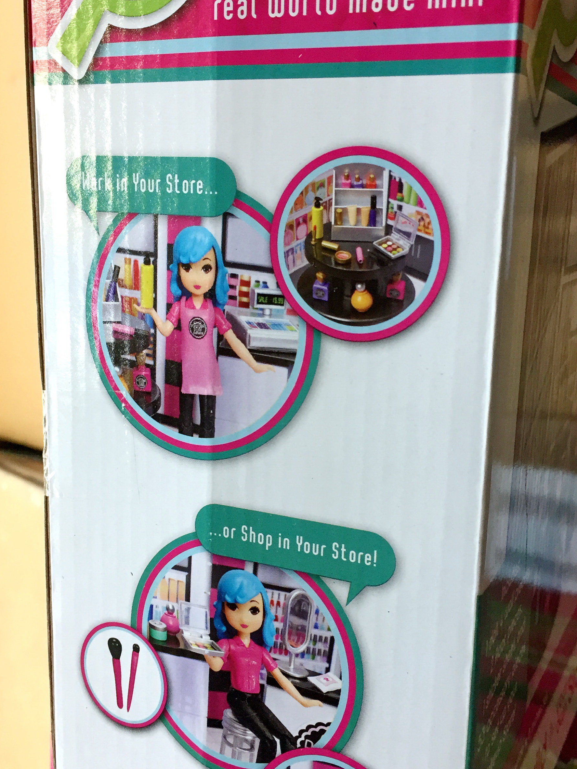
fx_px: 889
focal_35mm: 40
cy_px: 399
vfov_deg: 46.8
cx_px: 303
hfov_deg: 36.0
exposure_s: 1/33
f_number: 2.2
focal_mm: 4.15
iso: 50
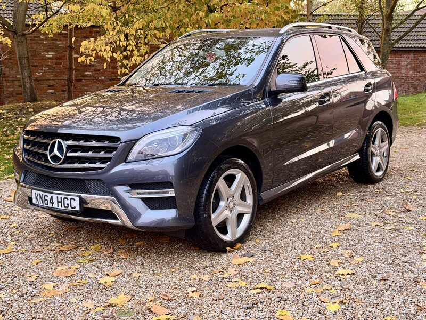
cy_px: 160
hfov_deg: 39.7
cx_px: 213
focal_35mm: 48
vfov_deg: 30.3
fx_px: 591
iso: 500
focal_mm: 6.76
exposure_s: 1/33
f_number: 1.78
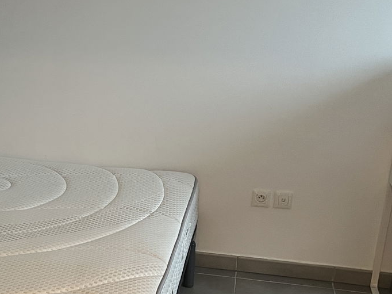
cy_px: 210
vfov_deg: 23.8
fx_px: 691
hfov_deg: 30.7
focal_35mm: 61
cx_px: 62
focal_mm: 5.7
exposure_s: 1/50
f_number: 1.5
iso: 400
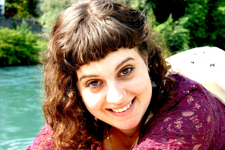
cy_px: 75
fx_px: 422
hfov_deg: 29.9
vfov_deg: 20.1
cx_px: 112
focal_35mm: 68
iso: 100
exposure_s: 1/100
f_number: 10
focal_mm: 45
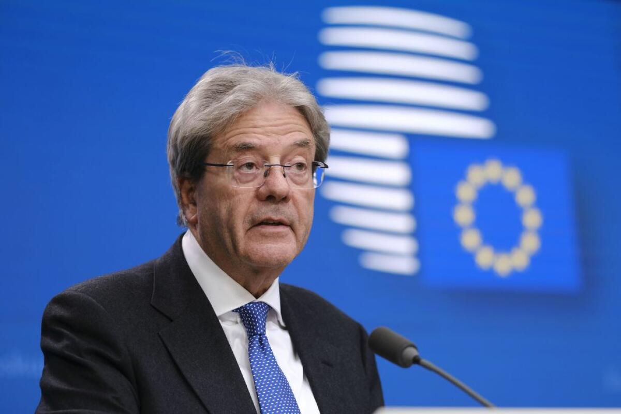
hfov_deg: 15.2
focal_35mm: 135
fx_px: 2329
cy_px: 207
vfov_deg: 10.2
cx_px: 310
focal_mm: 90
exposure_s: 1/250
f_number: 2
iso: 800
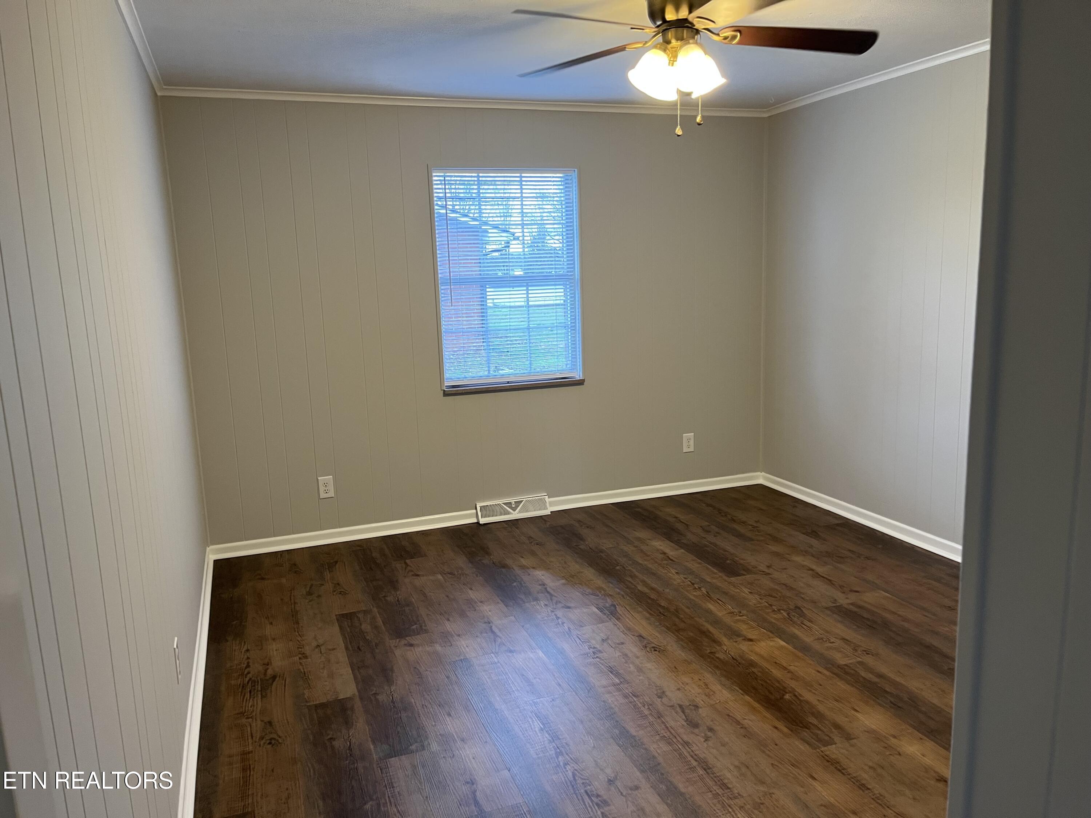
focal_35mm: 26
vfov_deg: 53.1
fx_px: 819
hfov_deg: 67.3
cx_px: 546
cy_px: 409
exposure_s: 1/60
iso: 100
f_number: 1.6
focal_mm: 5.1
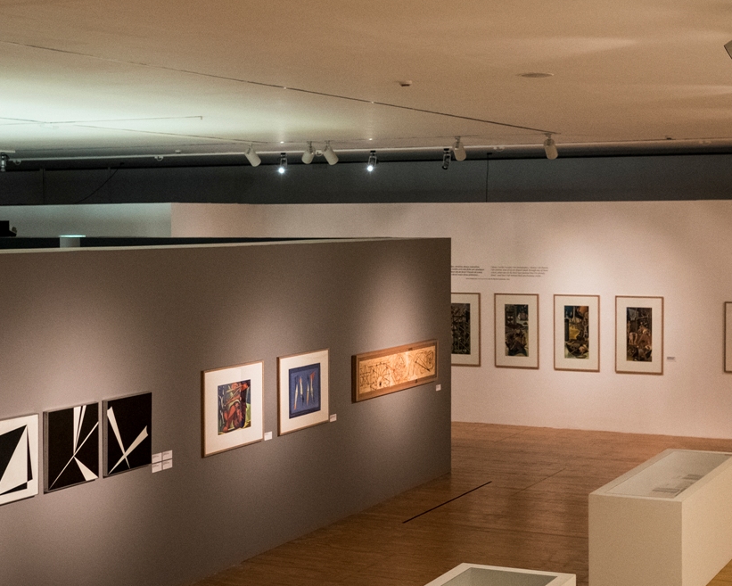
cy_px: 263
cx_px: 421
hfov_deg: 31.4
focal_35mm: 60
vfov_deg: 25.4
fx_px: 1300
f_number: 2.2
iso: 1600
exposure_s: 1/200
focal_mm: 23
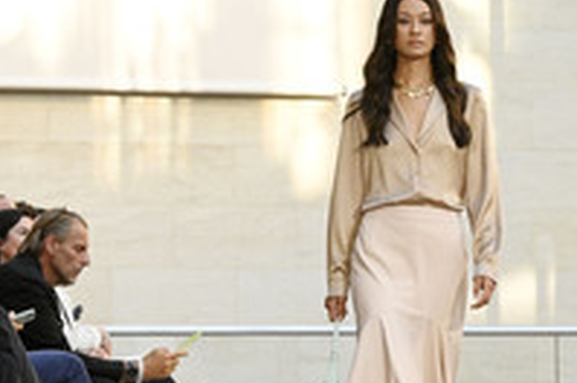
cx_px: 399
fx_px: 4352
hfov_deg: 7.6
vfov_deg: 5.0
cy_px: 209
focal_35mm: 272
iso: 5000
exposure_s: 1/640
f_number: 7.1
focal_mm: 120
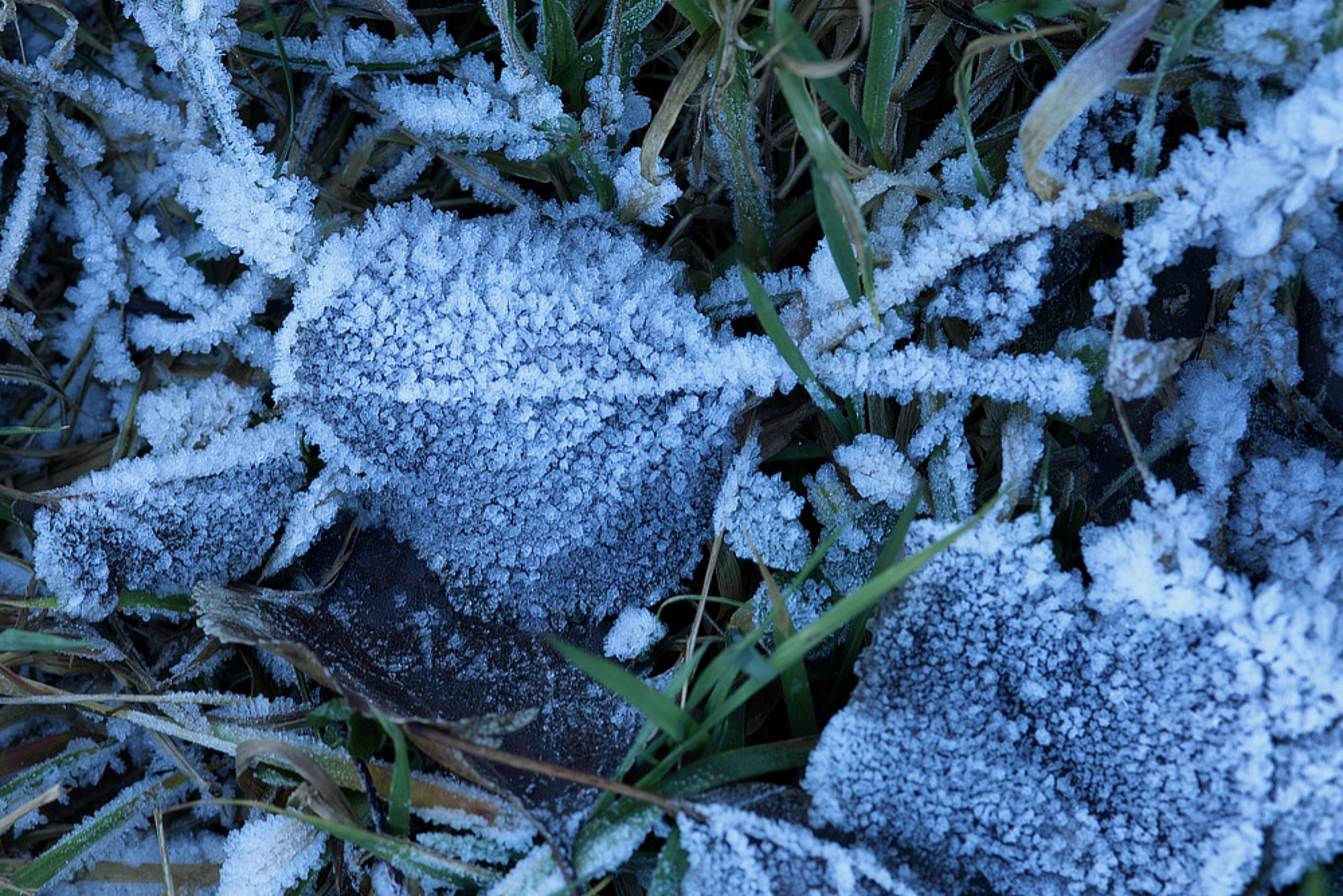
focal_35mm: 105
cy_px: 448
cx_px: 672
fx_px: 3917
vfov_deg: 13.0
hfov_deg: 19.5
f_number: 8
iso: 100
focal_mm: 105
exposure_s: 1/25
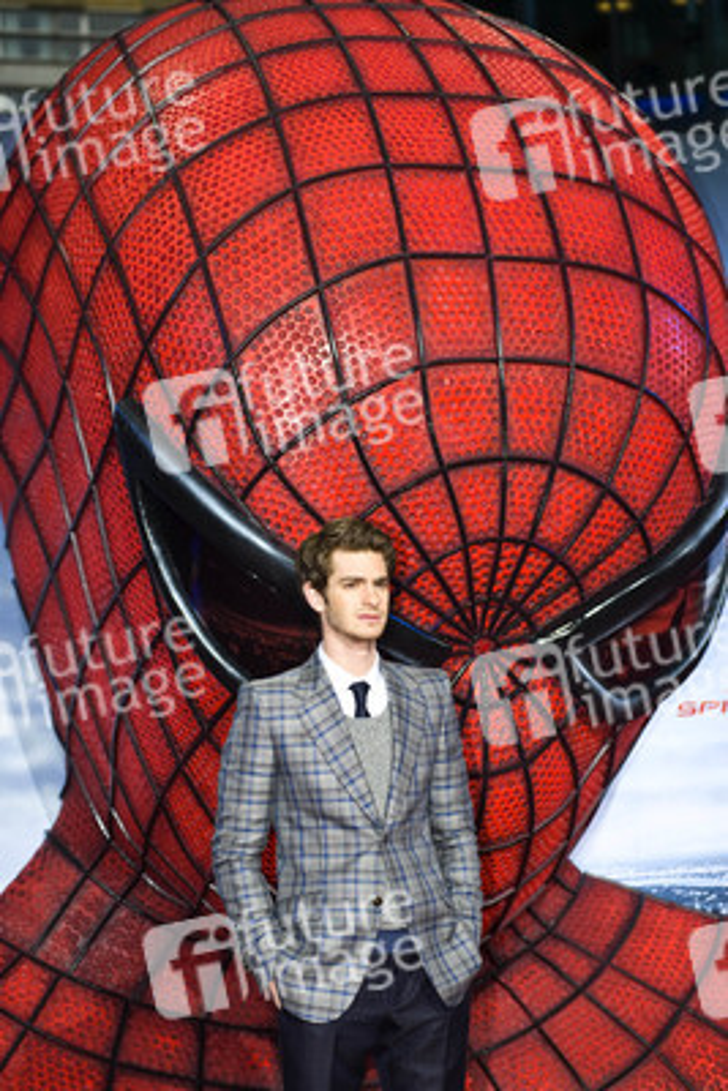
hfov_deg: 14.9
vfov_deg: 22.1
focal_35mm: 92
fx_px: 2788
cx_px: 364
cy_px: 546
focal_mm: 92
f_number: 5
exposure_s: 1/250
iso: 800
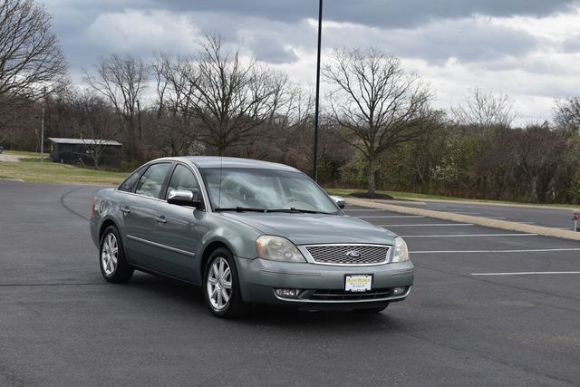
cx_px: 290
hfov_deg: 31.9
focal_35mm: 63
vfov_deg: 21.6
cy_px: 194
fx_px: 1015
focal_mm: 42
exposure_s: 1/250
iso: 200
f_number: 8
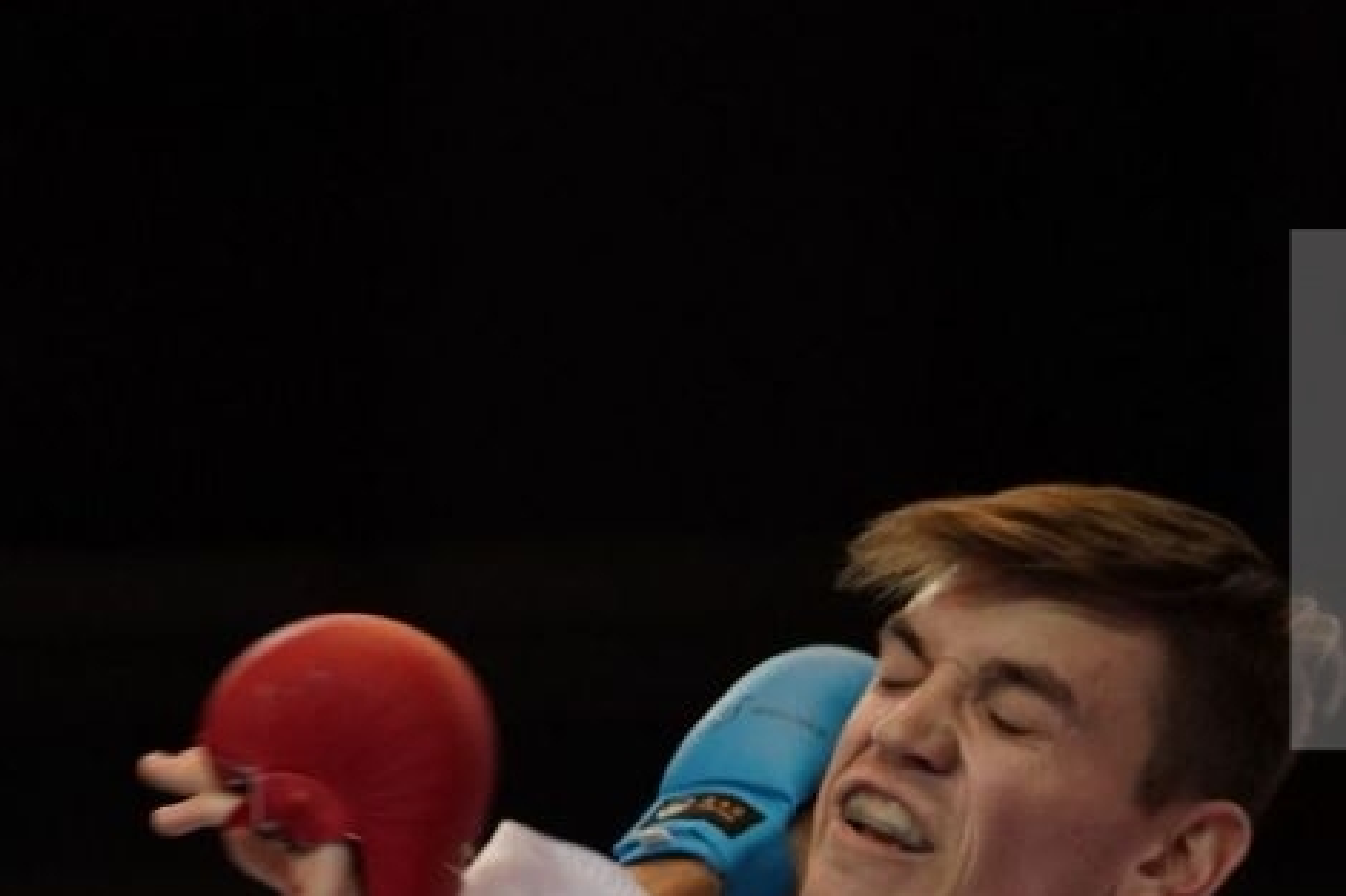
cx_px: -384
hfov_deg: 3.0
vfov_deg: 2.0
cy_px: 1503
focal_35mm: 686
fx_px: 25638
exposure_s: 1/1000
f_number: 2.8
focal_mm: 179
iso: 2500
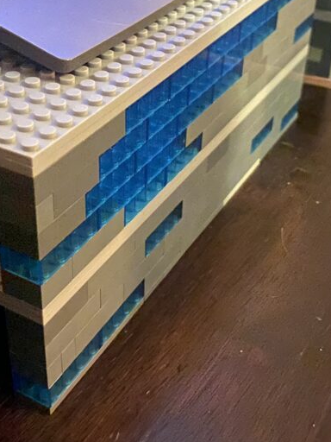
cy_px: 160
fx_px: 663
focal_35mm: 52
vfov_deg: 36.6
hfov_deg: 28.0
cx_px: 143
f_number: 1.8
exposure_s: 1/8
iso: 1000
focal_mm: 4.25
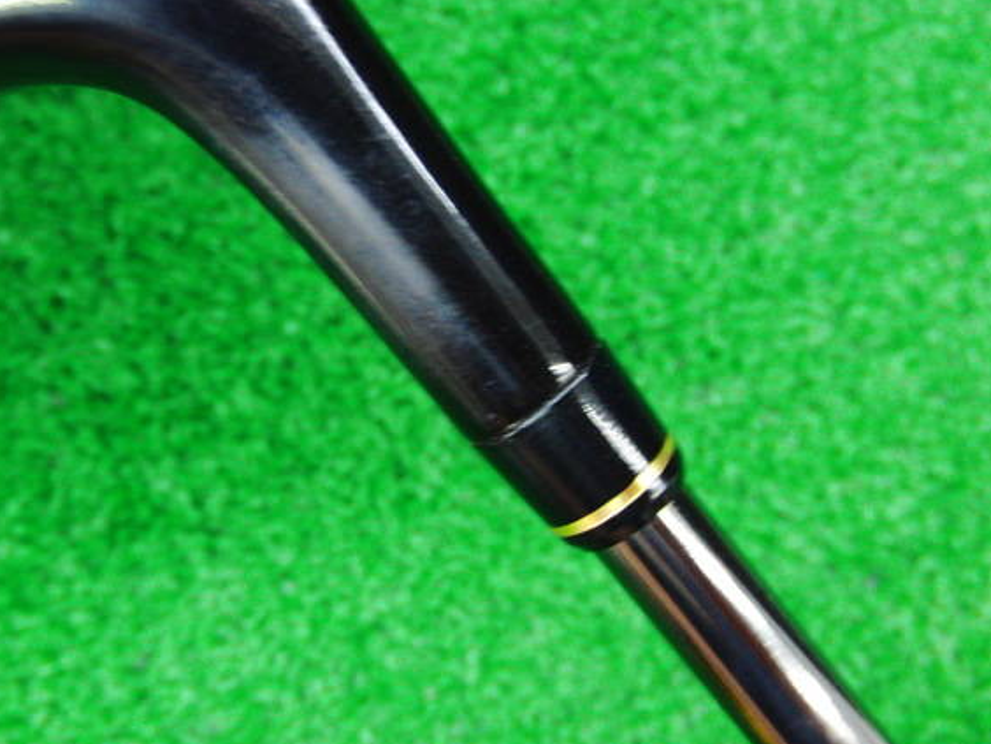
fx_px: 1202
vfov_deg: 34.3
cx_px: 441
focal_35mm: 42
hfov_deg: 44.7
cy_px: 334
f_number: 3.6
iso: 400
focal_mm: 6.42
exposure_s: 1/15
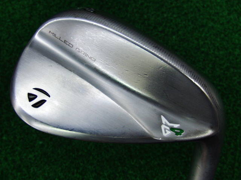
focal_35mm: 37
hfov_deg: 50.1
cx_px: 120
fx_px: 258
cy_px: 90
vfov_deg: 38.7
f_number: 3.6
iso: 200
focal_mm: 6.42
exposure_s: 1/80
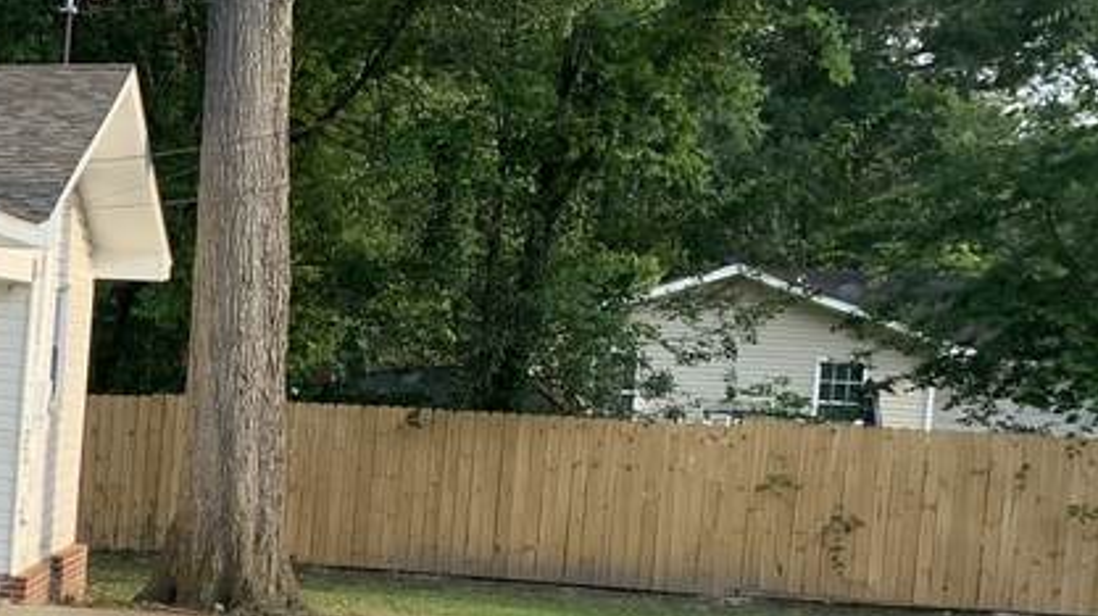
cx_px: -456
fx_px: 2532
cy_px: 534
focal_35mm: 87
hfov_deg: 21.3
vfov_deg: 13.8
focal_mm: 4.25
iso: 25
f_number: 1.8
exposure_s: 1/220
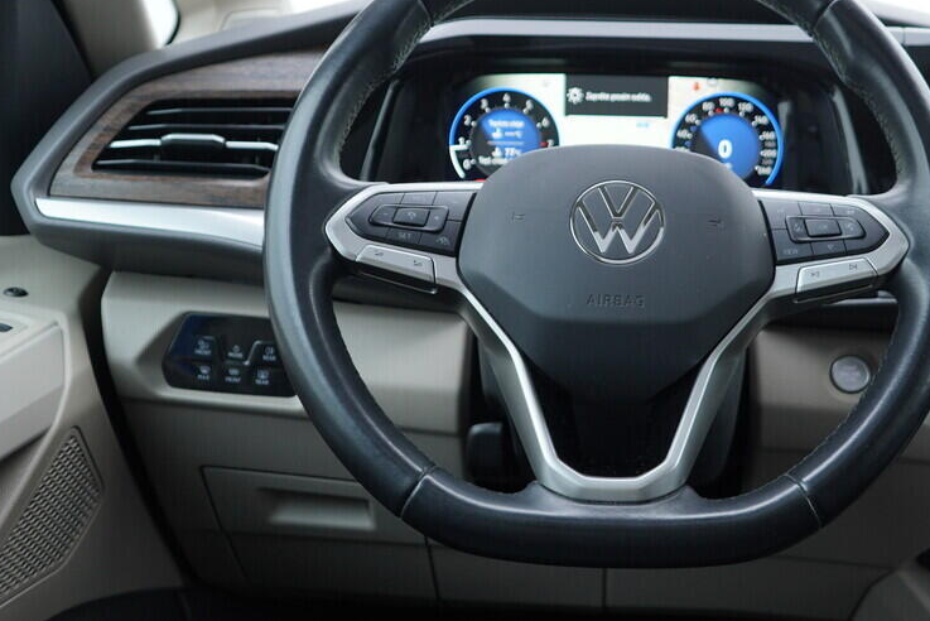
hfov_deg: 39.3
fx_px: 1292
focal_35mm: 50
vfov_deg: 26.9
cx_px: 596
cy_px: 220
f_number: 2.8
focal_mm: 24
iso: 160
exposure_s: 1/40
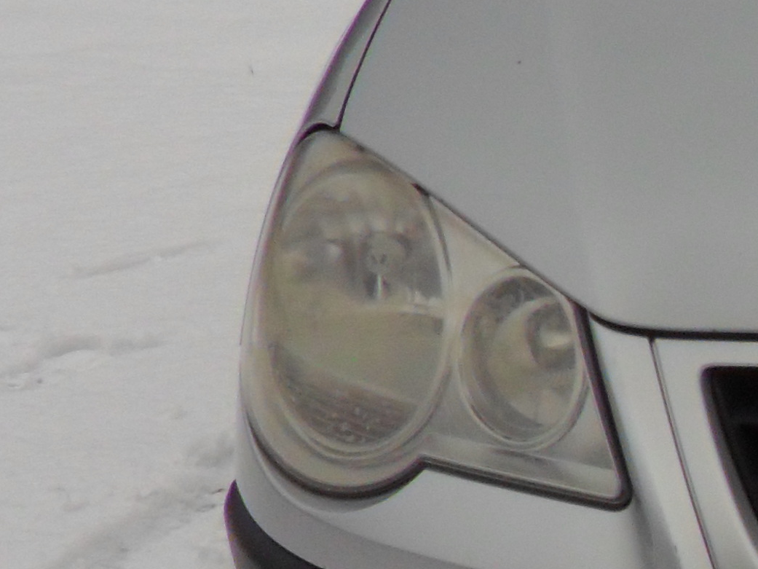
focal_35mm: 112
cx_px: 1176
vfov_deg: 13.2
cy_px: 428
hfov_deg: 15.9
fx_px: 2453
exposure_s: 1/350
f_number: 3.5
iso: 80
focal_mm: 4.9
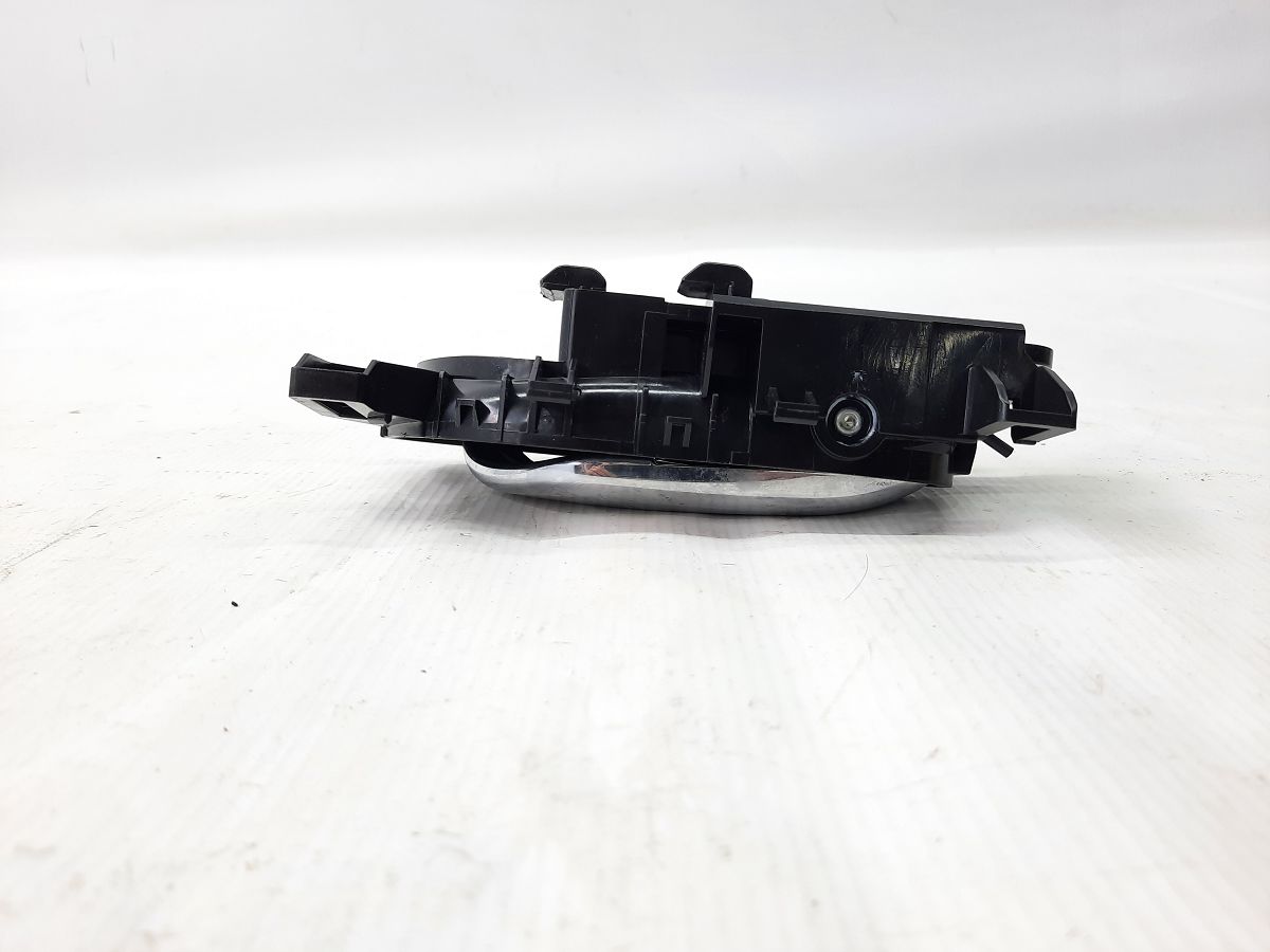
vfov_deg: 54.9
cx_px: 635
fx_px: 917
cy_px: 476
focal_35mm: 25
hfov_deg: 69.4
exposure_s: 1/50
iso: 64
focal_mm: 4.6
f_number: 2
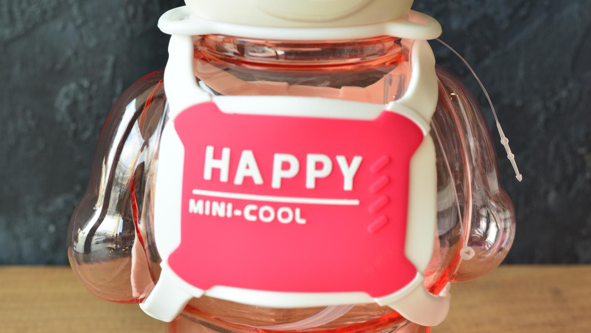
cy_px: 133
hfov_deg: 26.5
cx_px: 294
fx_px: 1254
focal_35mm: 80
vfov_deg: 15.1
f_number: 8
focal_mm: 50
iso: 400
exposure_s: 1/60
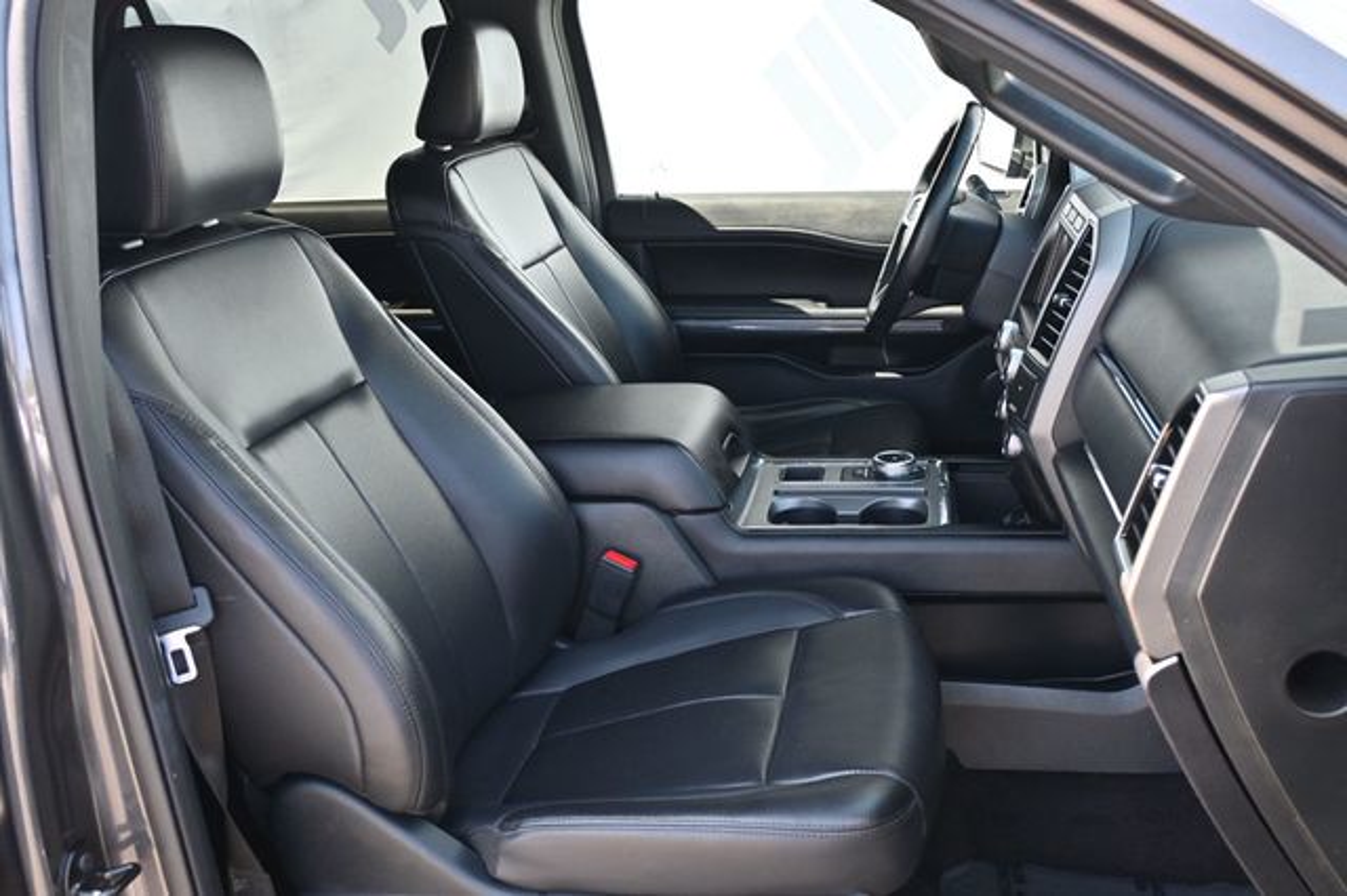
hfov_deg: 56.2
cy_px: 448
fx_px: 1262
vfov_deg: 39.1
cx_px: 674
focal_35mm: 34
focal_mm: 22.5
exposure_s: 1/125
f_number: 4
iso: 450
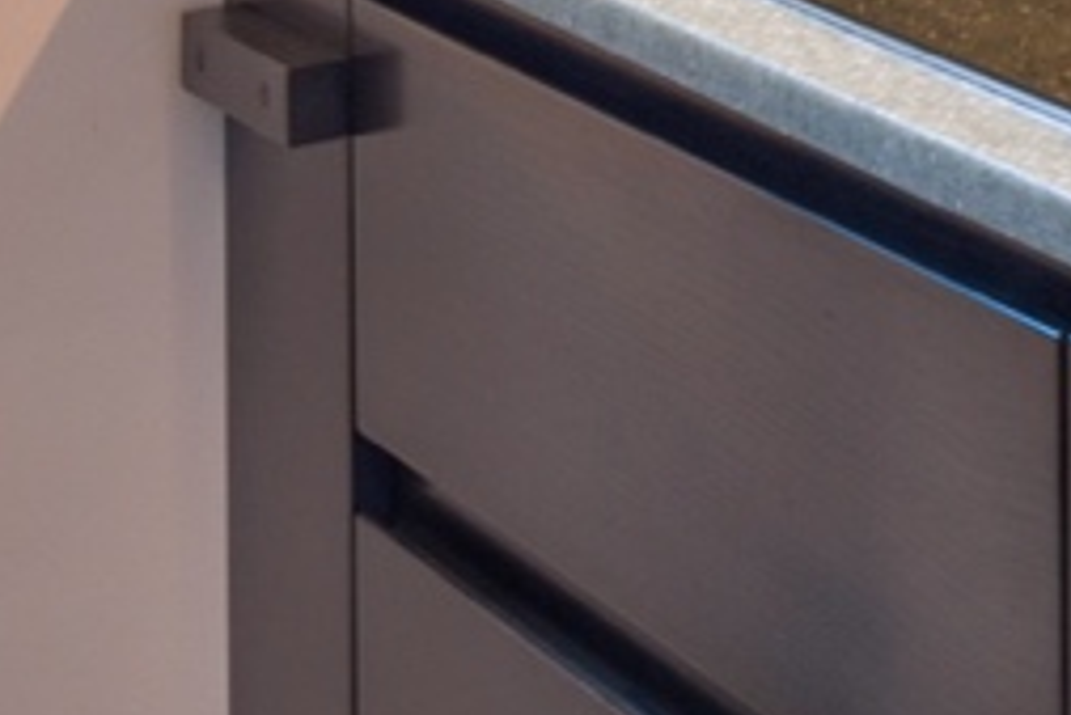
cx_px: 2840
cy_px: -996
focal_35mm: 139
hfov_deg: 11.3
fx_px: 4137
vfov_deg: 8.9
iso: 100
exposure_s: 1/1.67
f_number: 13
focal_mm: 22
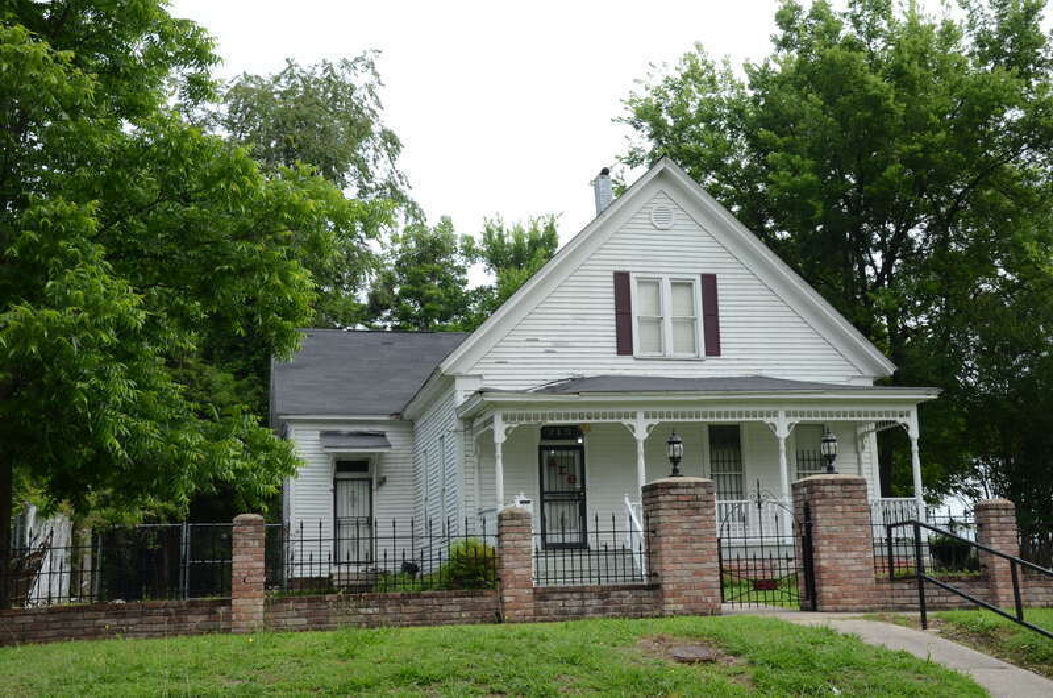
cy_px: 349
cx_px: 526
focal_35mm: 45
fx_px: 1314
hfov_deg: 43.7
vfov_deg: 29.7
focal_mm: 30
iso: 200
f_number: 8
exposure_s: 1/320
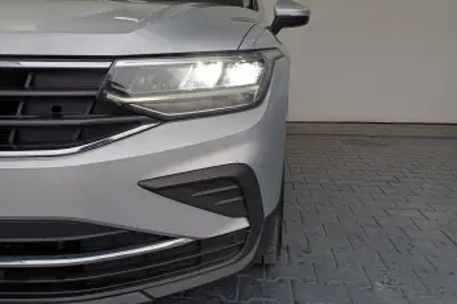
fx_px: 343
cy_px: 149
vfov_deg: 47.9
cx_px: 223
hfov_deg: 67.4
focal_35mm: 27
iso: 50
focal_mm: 4.65
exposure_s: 1/154
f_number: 1.8
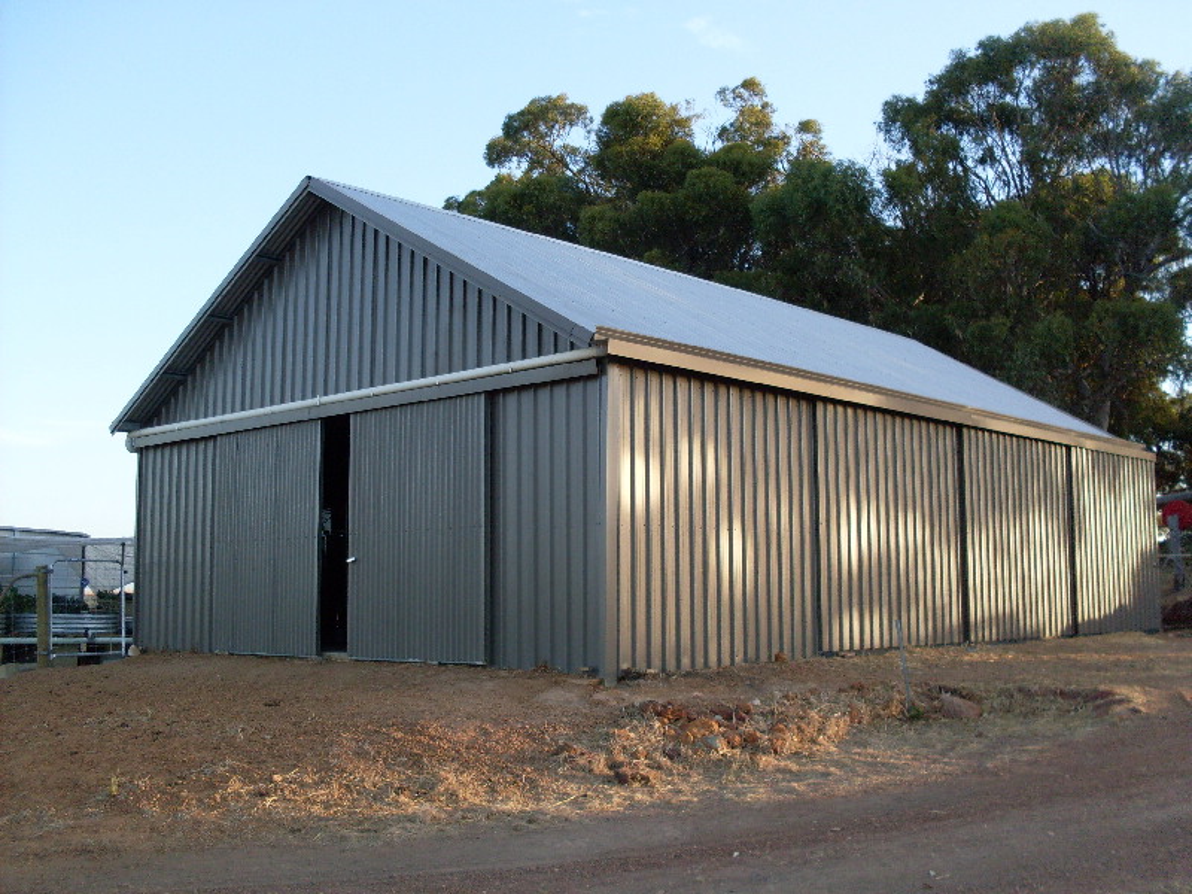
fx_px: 1309
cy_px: 447
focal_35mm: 38
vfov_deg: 37.7
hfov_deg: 49.0
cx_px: 596
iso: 80
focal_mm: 6.3
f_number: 2.8
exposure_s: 1/250
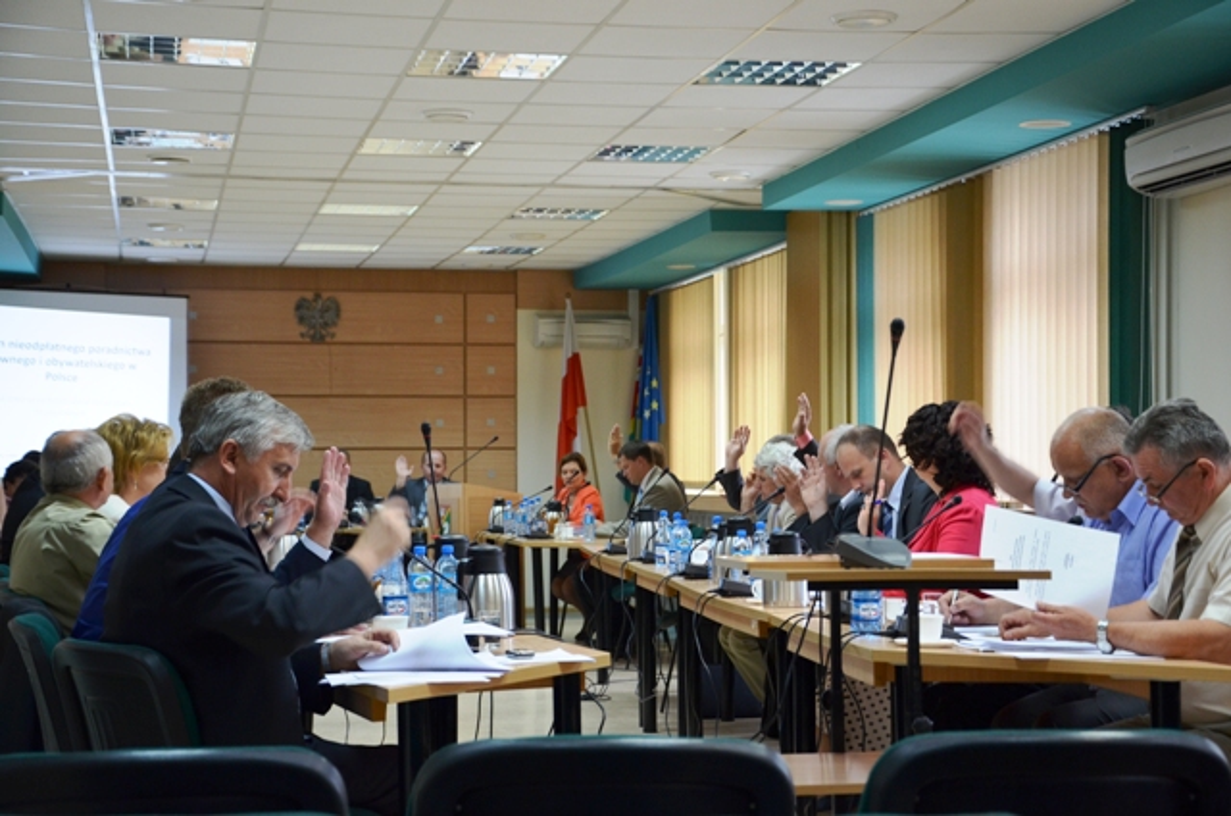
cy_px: 408
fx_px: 2304
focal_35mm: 68
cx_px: 616
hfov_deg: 29.9
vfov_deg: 20.1
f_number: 4.8
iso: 560
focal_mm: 45
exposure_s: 1/60
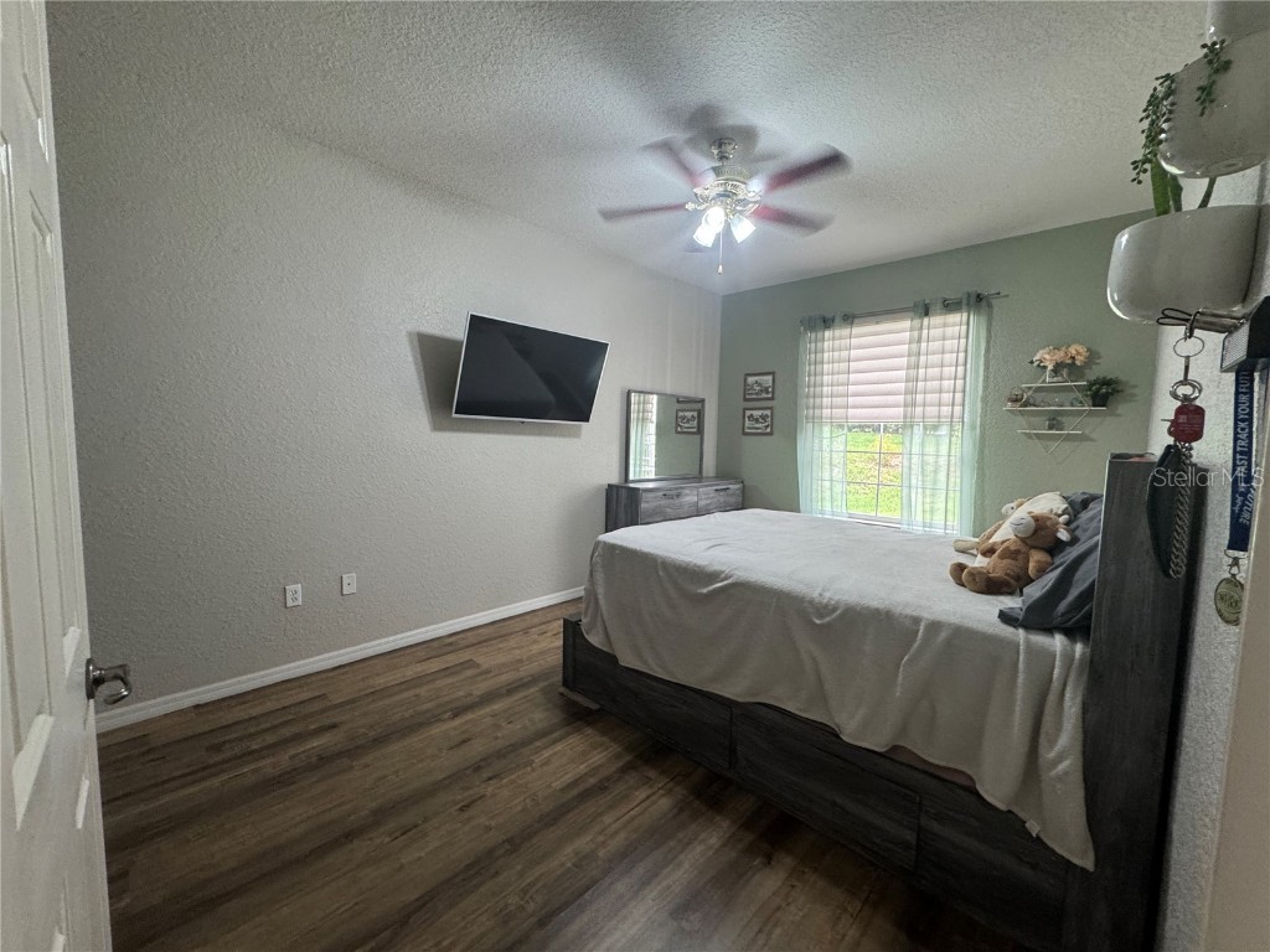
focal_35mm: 14
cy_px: 476
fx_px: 514
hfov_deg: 102.1
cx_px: 635
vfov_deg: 85.7
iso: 250
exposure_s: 1/60
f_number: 2.2
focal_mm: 2.22
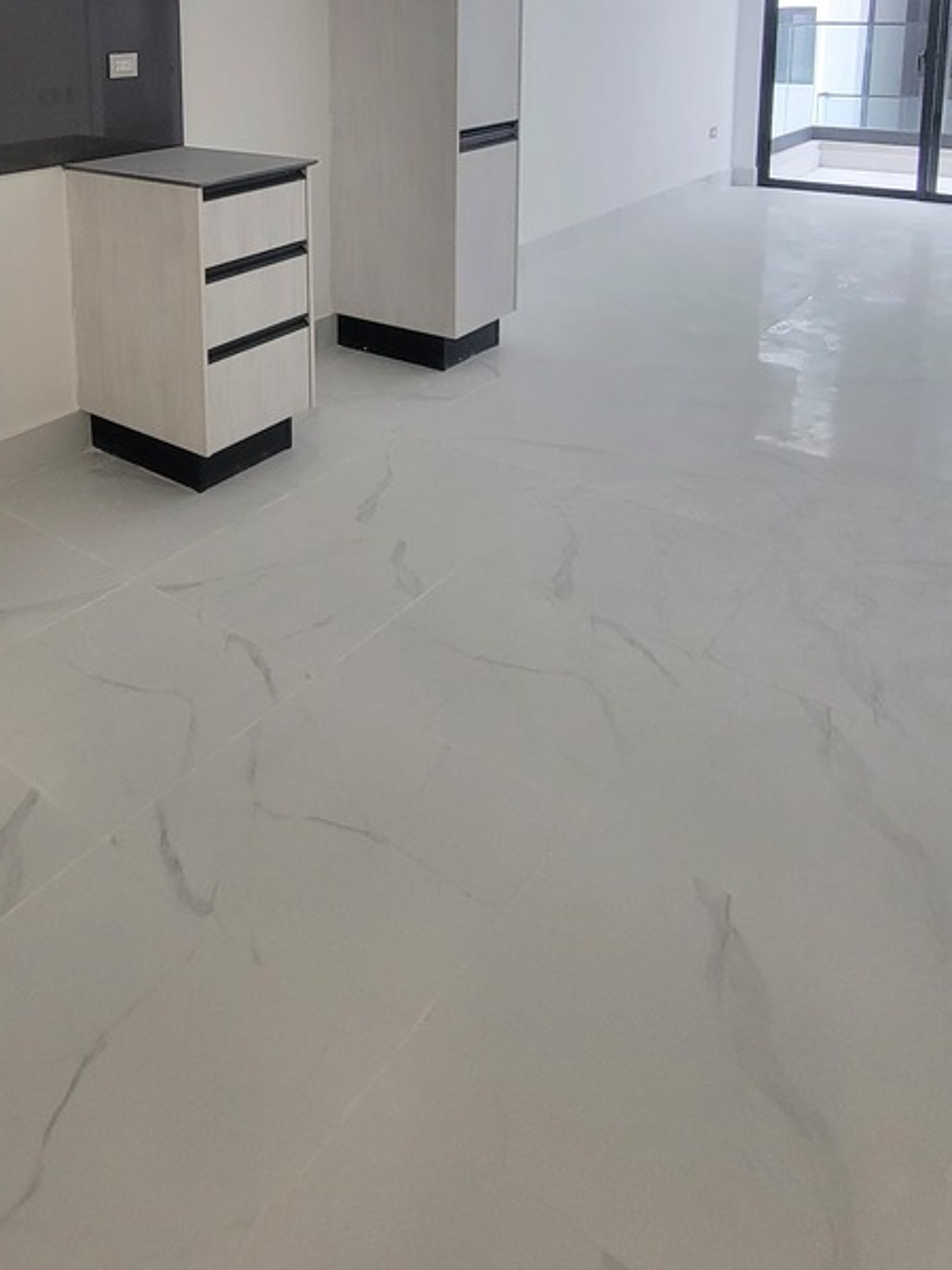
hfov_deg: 51.1
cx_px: 252
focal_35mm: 26
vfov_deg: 58.6
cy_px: 152
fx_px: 953
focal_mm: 2.2
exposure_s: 1/60
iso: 320
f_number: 2.2
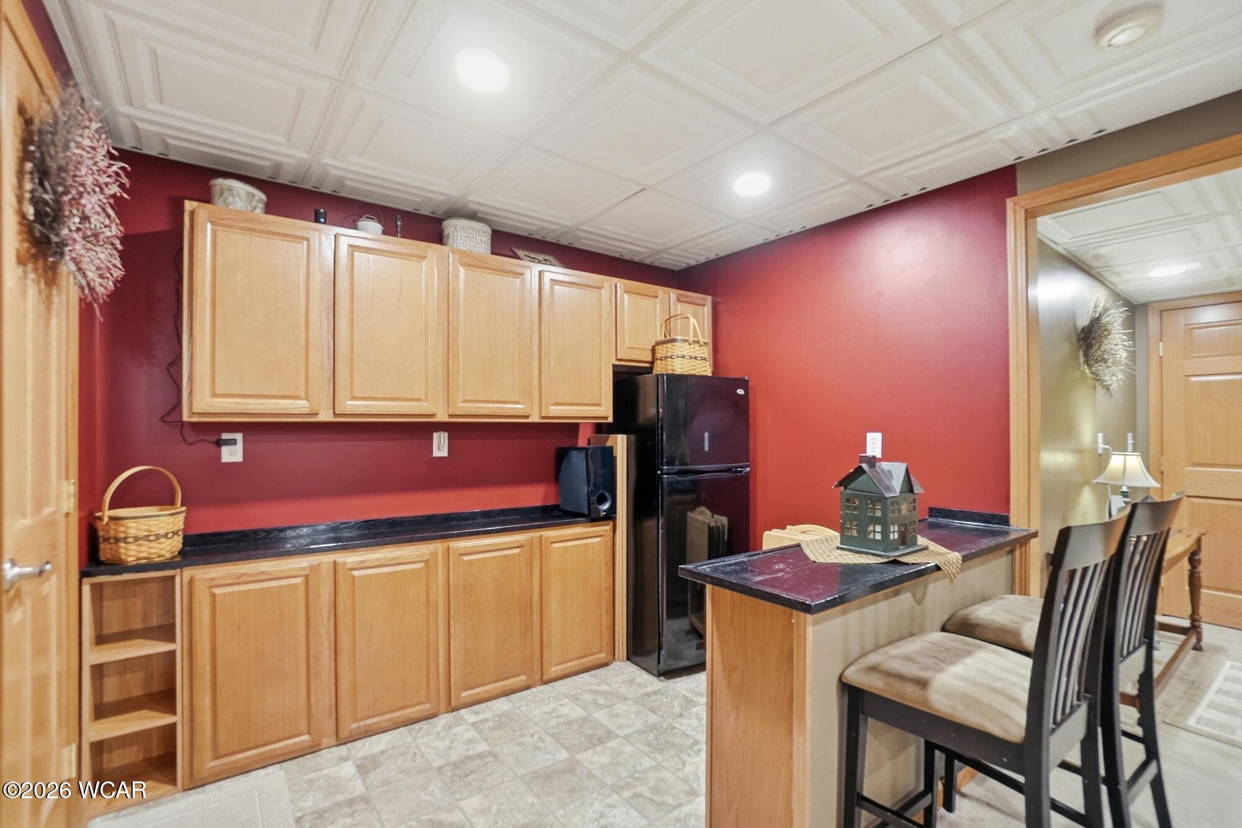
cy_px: 414
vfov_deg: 77.3
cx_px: 621
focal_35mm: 15
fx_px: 517
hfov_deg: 100.4
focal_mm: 10
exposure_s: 1/30
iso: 125
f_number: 5.6
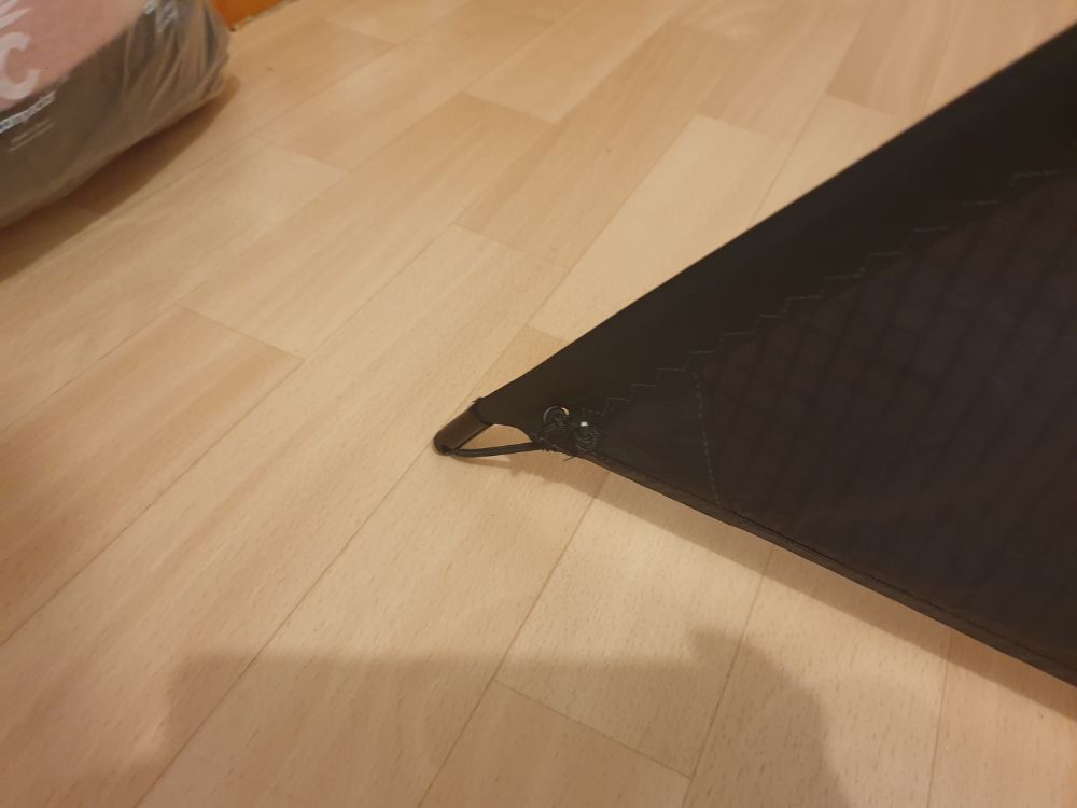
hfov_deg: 67.3
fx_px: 809
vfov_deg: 53.1
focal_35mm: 26
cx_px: 538
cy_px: 404
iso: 250
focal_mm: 4.3
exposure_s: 1/15
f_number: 1.5
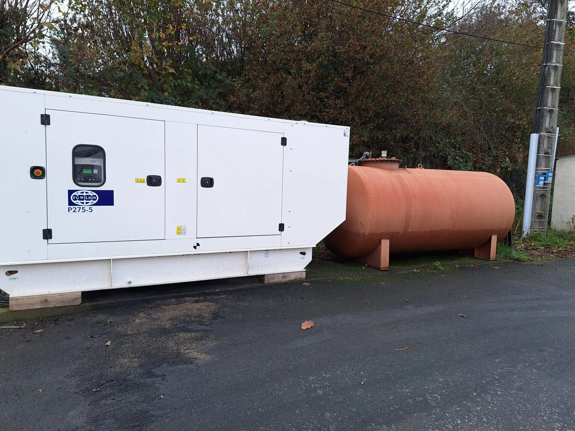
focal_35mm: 23
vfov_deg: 58.9
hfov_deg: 73.9
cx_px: 288
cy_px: 216
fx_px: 382
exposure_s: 1/337
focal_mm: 5.54
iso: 40
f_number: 1.8
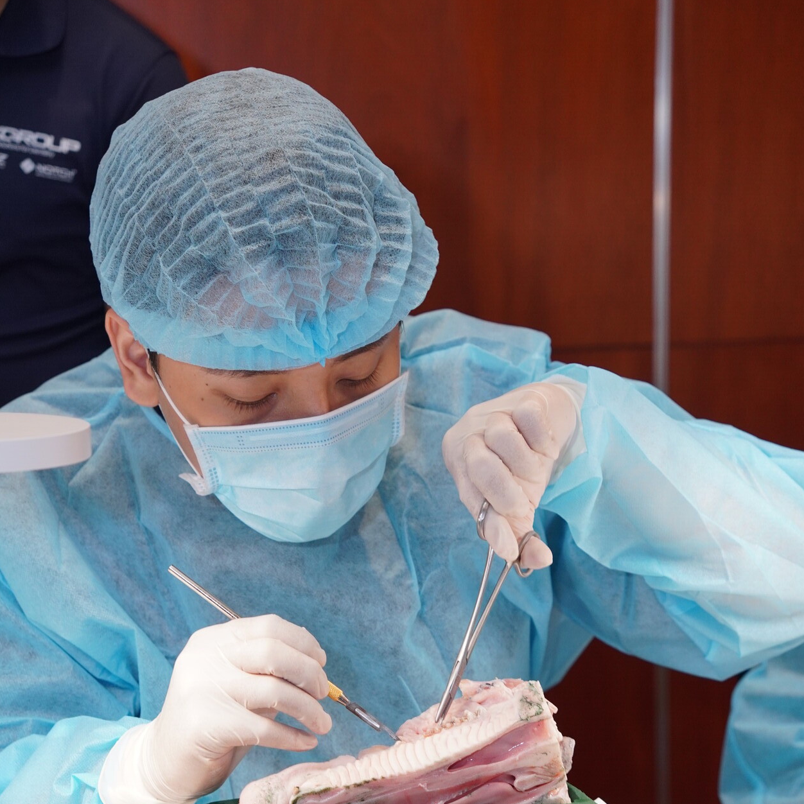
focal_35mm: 87
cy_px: 535
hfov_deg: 20.0
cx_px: 410
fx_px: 2280
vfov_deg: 19.9
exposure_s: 1/160
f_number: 4
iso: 800
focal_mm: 44.4
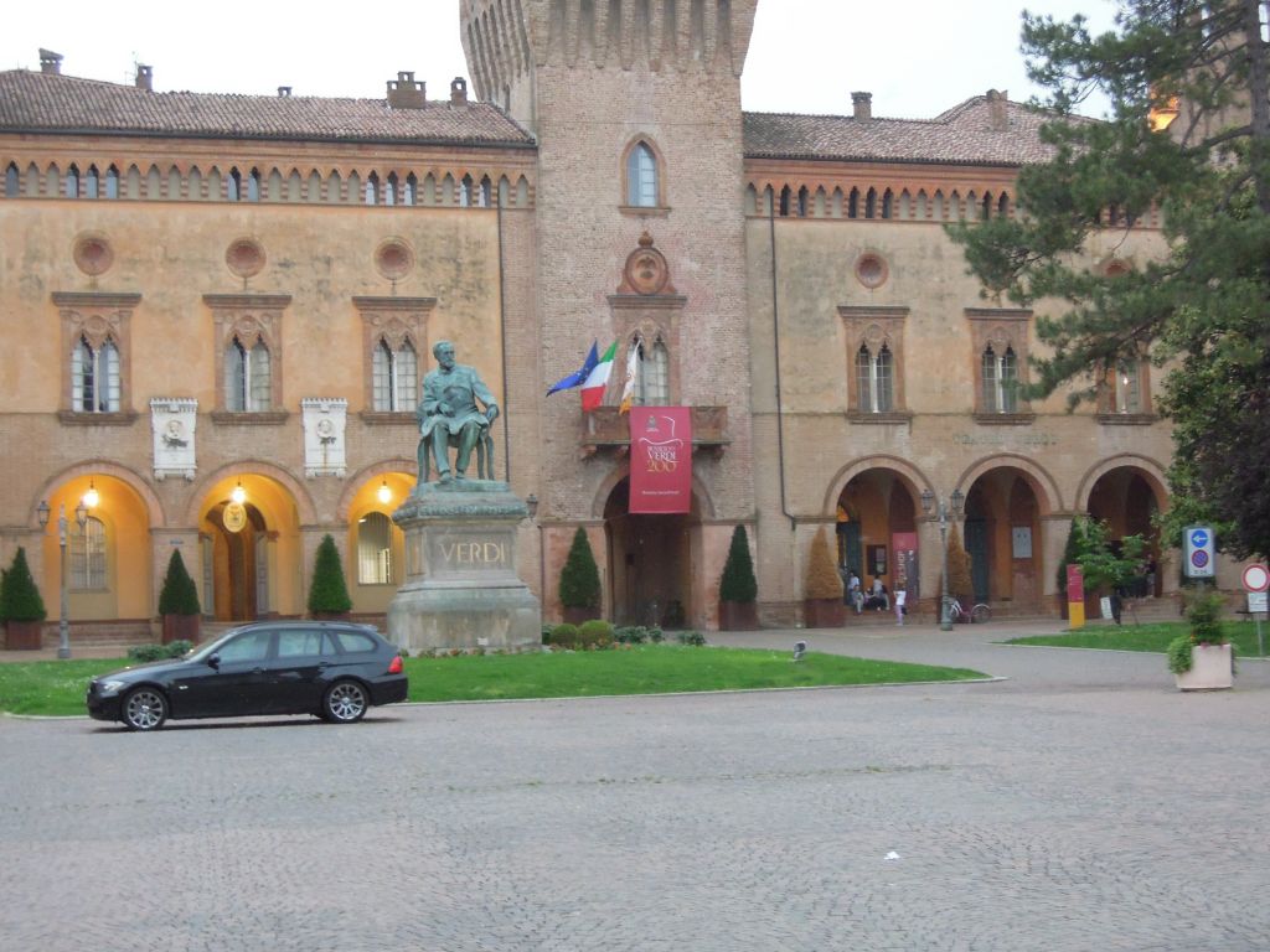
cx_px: 635
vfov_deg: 21.0
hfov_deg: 27.8
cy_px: 476
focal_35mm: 70
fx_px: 2568
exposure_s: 1/20
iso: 800
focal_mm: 12.5
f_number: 4.5
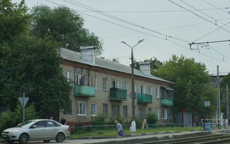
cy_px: 84
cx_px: 119
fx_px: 539
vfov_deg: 15.2
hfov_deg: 24.1
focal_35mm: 86
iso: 100
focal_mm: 46
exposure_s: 1/125
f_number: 7.1
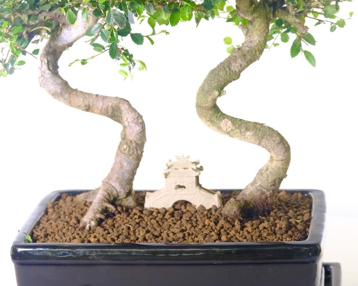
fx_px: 1515
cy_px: 110
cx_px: 179
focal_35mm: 143
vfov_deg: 10.8
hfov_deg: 13.5
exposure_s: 1/30
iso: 1600
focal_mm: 67.1
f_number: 7.1
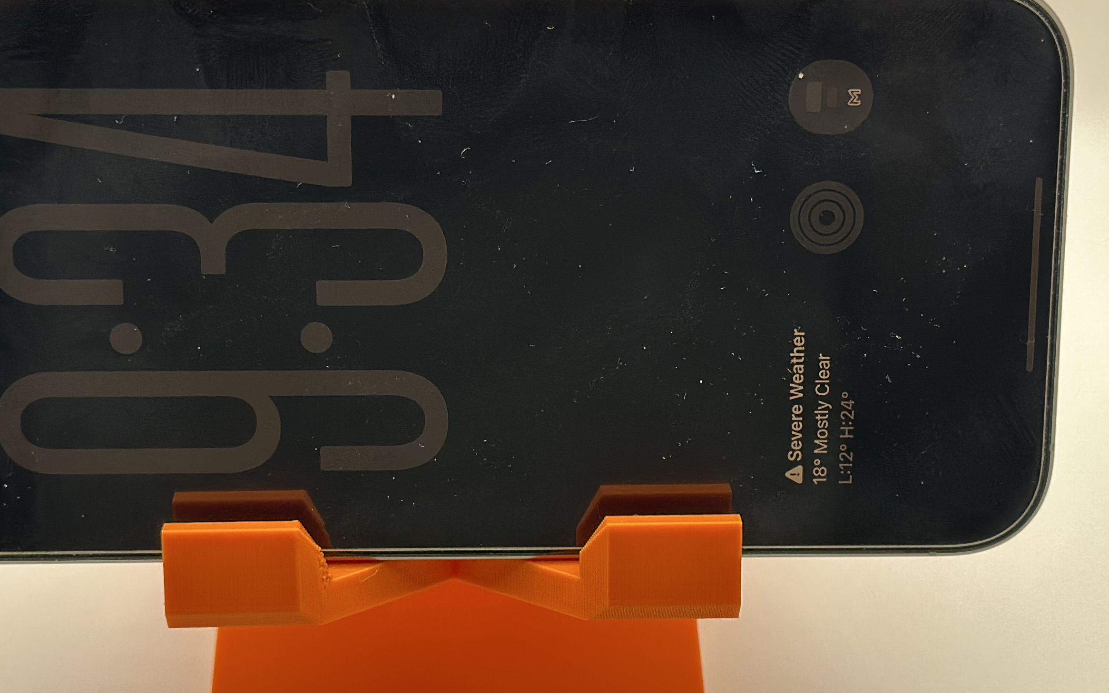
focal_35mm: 88
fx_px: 2660
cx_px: 585
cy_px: 374
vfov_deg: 14.8
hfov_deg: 23.5
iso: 100
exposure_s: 1/219
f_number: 1.78
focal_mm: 6.86
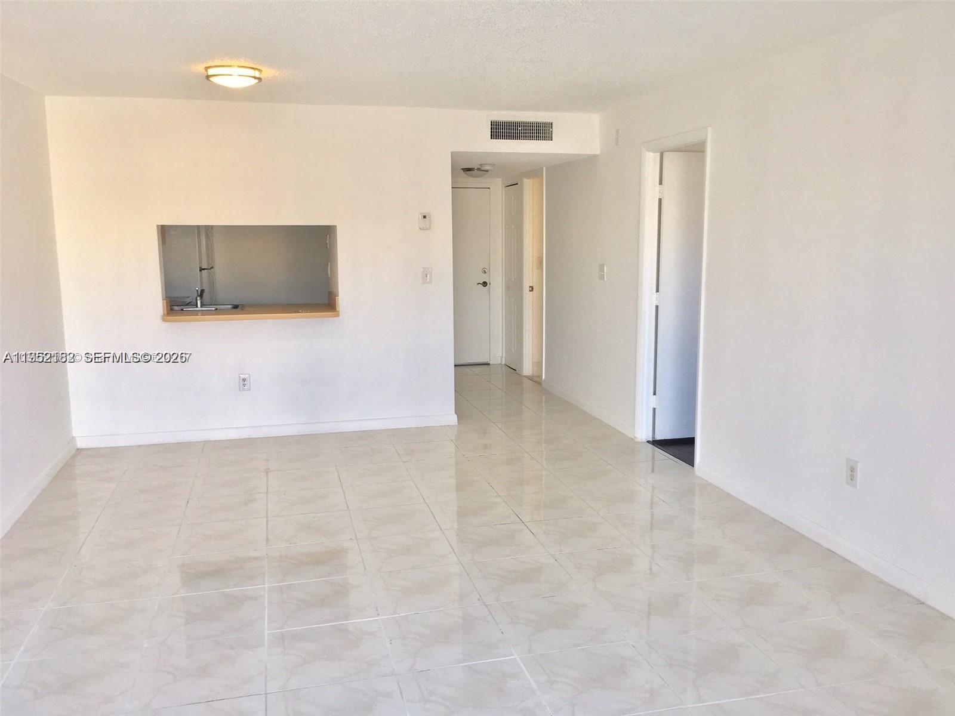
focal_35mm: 29
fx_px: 800
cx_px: 478
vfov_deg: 48.2
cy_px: 358
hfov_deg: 61.7
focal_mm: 4.15
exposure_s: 1/120
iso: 32
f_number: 2.2
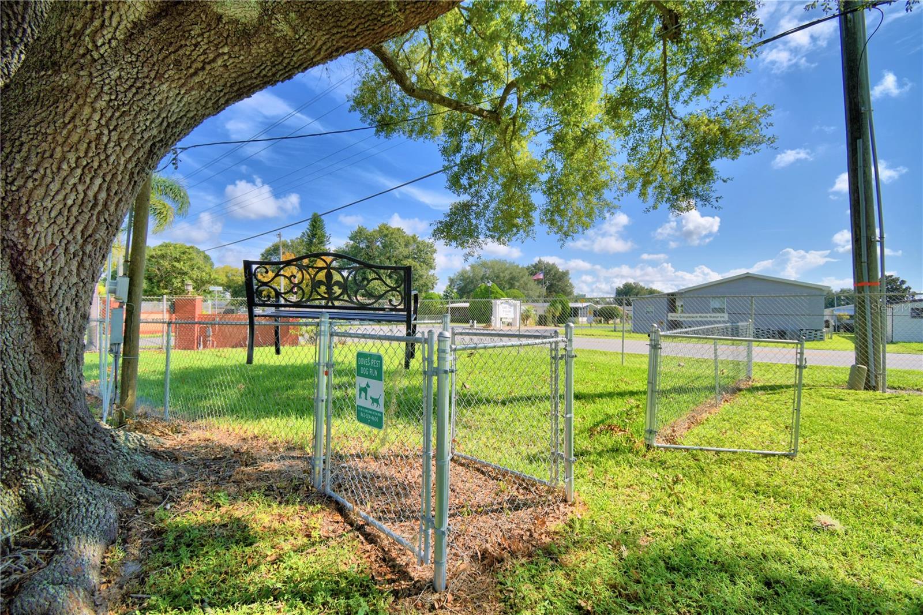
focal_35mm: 15
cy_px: 308
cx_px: 462
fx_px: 384
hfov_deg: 100.4
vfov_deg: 77.3
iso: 100
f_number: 4.5
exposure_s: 1/1000
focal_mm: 10
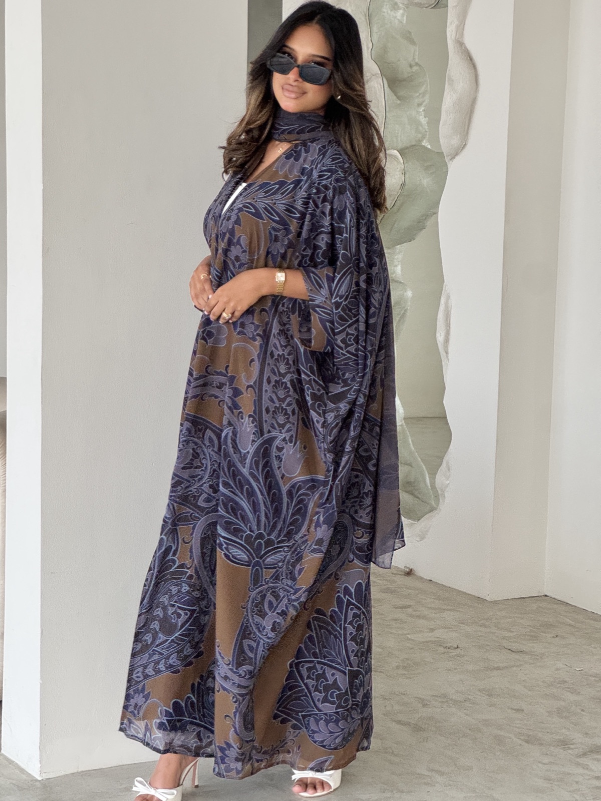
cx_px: 300
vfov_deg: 25.3
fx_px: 1782
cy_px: 400
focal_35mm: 77
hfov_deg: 19.1
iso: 160
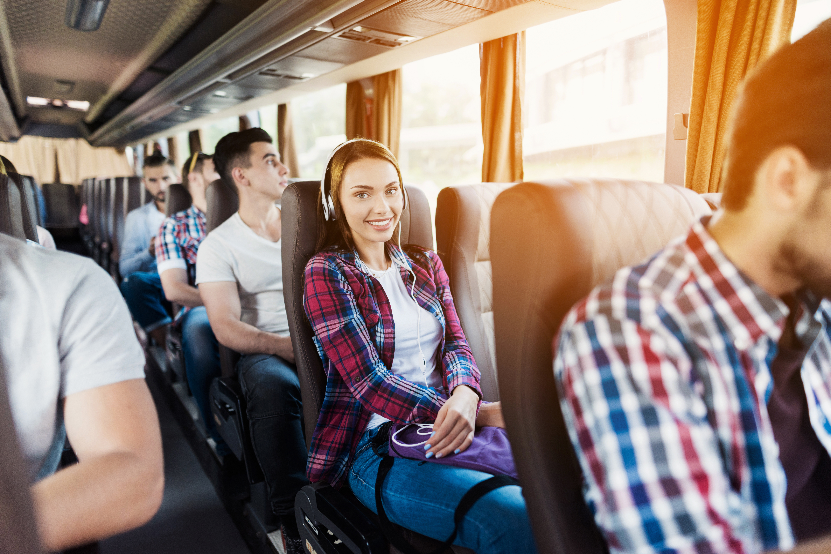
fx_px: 554
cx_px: 416
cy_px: 277
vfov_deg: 53.2
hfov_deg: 73.7
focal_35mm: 24
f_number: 1.4
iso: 250
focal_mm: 24
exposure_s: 1/400
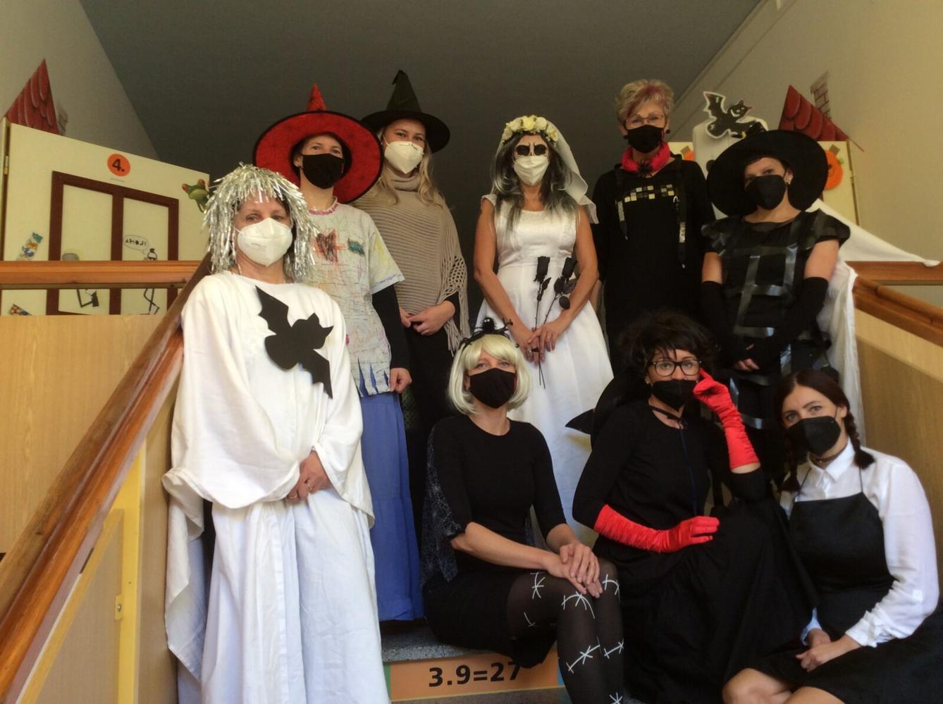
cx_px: 472
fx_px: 870
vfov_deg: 44.0
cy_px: 352
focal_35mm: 32
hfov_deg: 56.9
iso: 40
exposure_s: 1/33
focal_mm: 3.3
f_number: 2.4
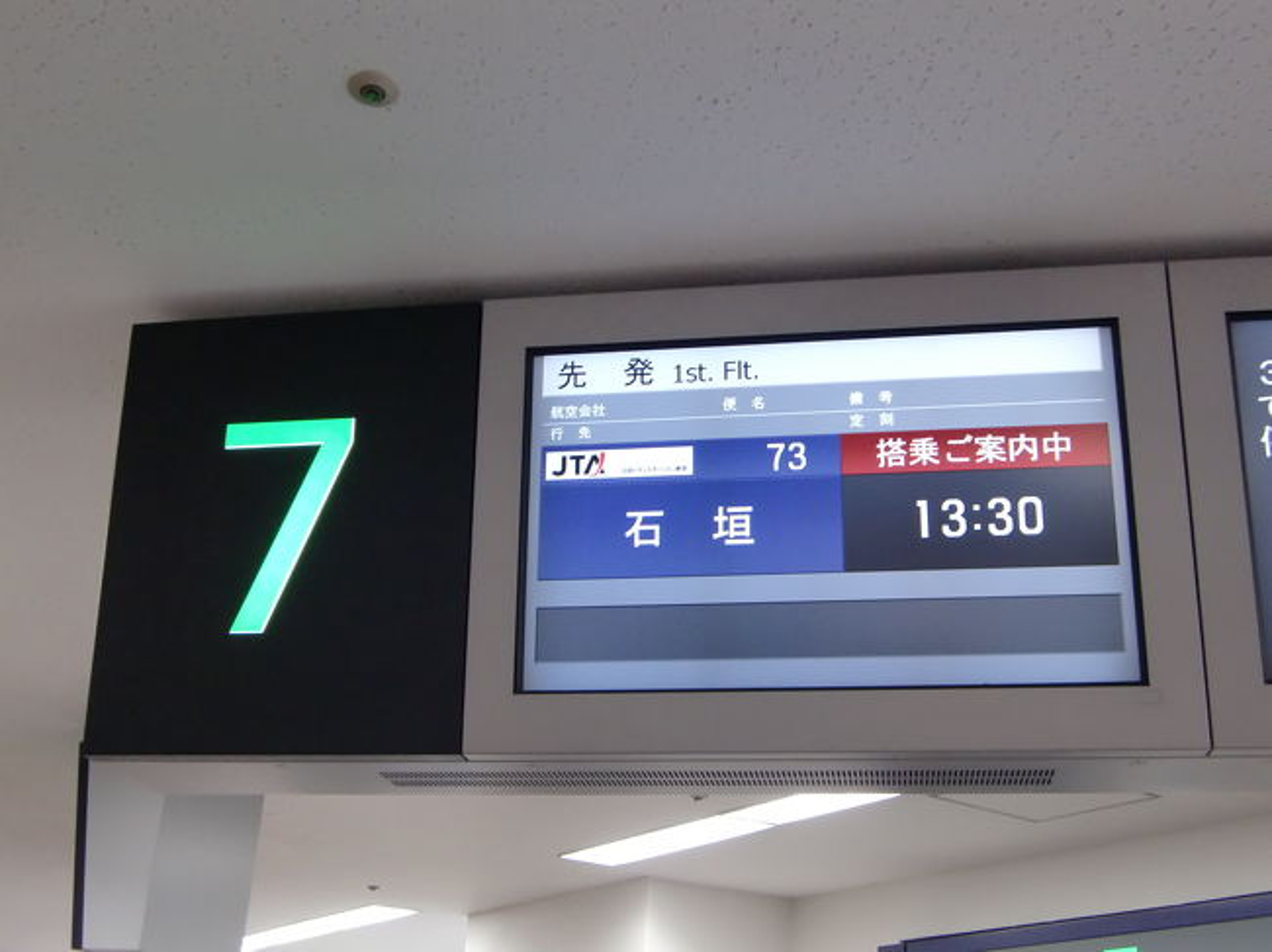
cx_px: 636
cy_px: 476
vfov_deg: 36.8
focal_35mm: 39
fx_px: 1433
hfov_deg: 47.9
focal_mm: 6.9
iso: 400
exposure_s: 1/40
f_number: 3
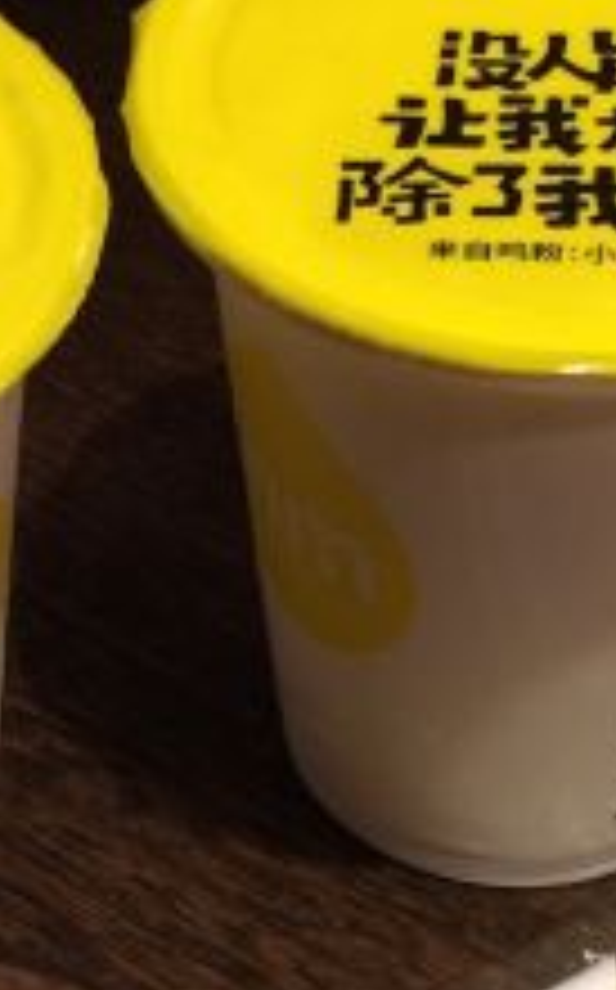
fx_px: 2639
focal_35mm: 98
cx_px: 25
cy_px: 630
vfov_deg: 21.2
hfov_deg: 13.2
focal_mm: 4.15
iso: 160
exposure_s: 1/33
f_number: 2.2
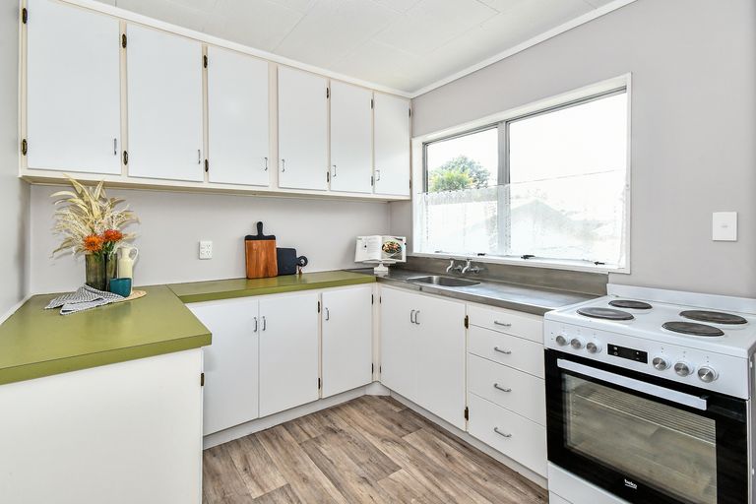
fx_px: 315
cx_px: 378
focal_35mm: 15
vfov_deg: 77.3
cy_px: 252
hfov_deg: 100.4
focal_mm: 10
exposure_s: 1/160
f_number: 10
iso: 800
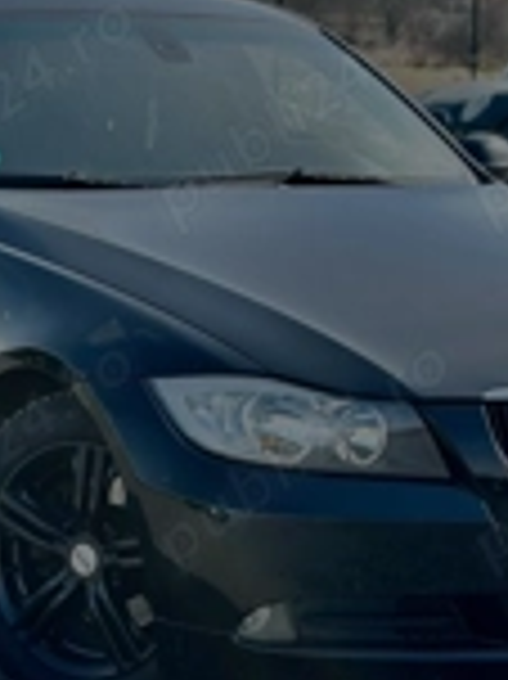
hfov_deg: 11.6
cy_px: 185
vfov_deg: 15.5
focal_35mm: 127
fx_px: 2489
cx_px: 144
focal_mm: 6.86
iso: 80
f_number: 1.78
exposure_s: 1/903
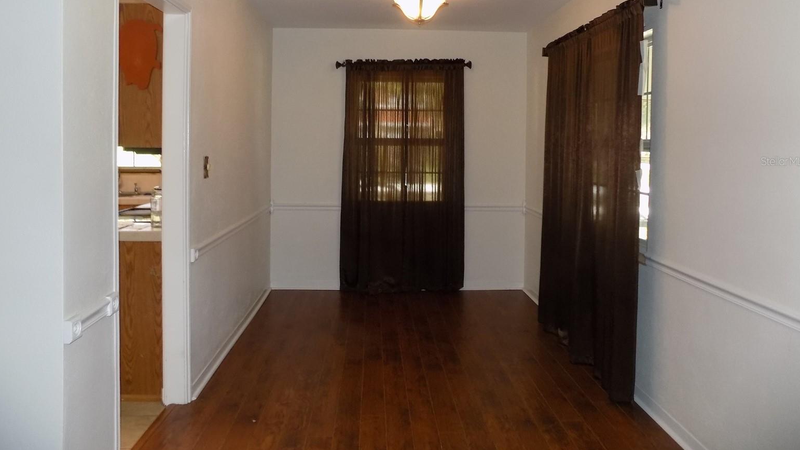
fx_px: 551
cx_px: 395
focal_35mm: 26
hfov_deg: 71.9
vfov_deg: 43.9
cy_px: 161
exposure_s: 1/30
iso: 200
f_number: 3.1
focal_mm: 4
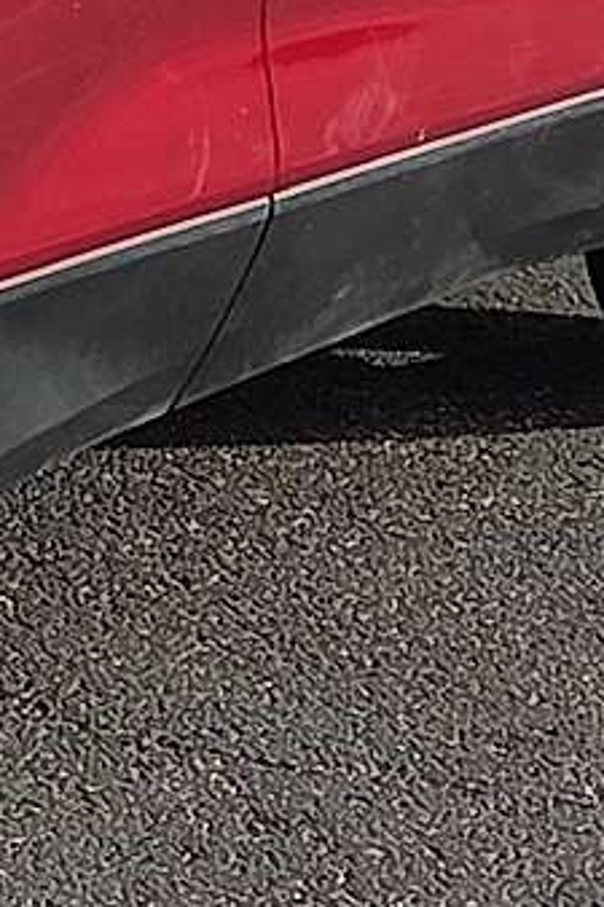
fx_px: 5214
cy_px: -131
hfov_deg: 6.3
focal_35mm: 207
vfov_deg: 9.8
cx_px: -950
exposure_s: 1/3333
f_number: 1.8
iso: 76
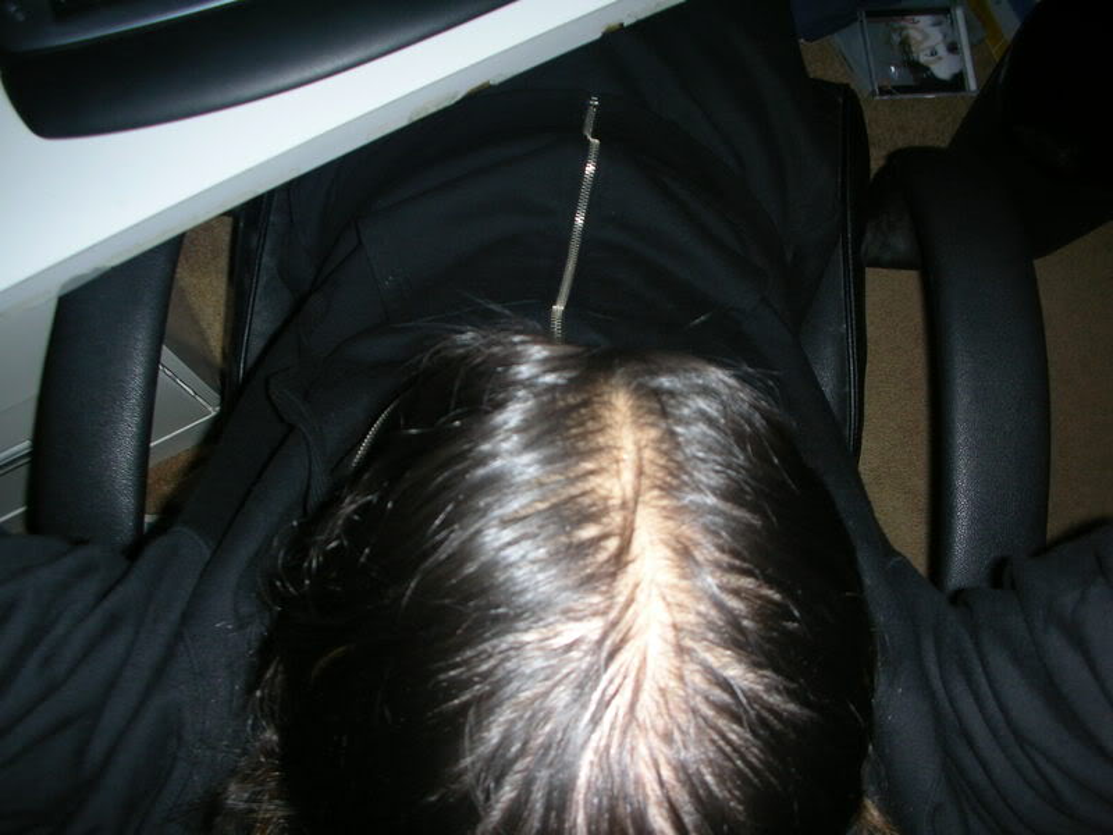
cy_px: 418
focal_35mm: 35
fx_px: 1125
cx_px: 556
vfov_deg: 40.7
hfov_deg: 52.6
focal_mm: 5.8
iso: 50
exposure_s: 1/60.1
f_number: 3
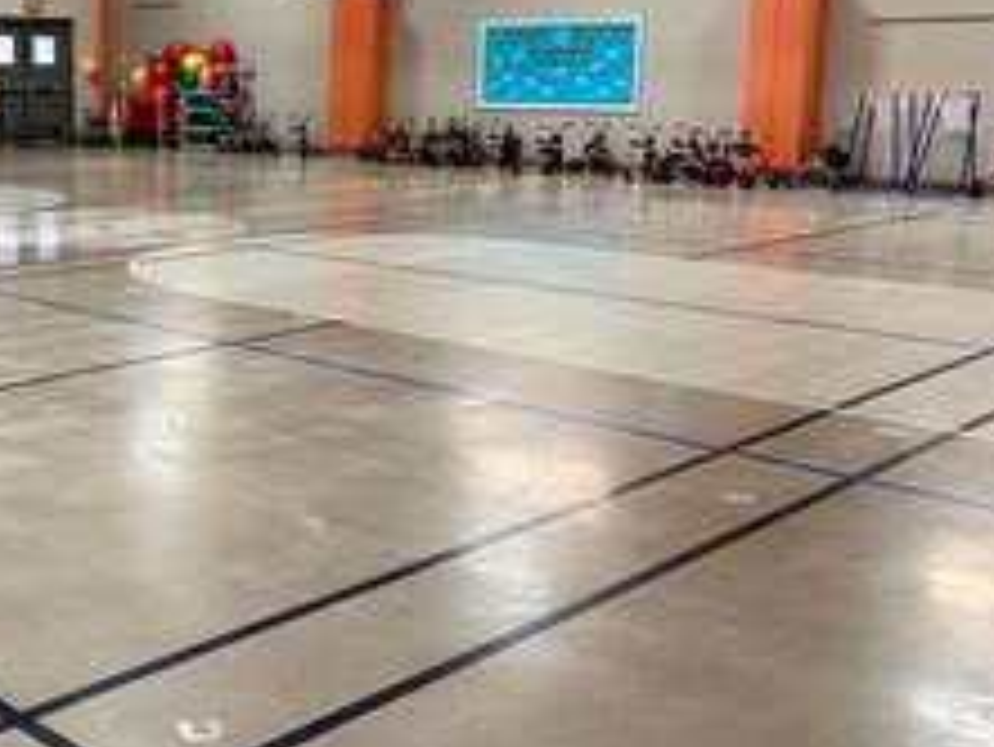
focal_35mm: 47
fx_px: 1350
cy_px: 288
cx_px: 126
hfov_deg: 38.1
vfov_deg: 30.8
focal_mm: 4.25
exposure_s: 1/60
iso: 100
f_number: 1.8
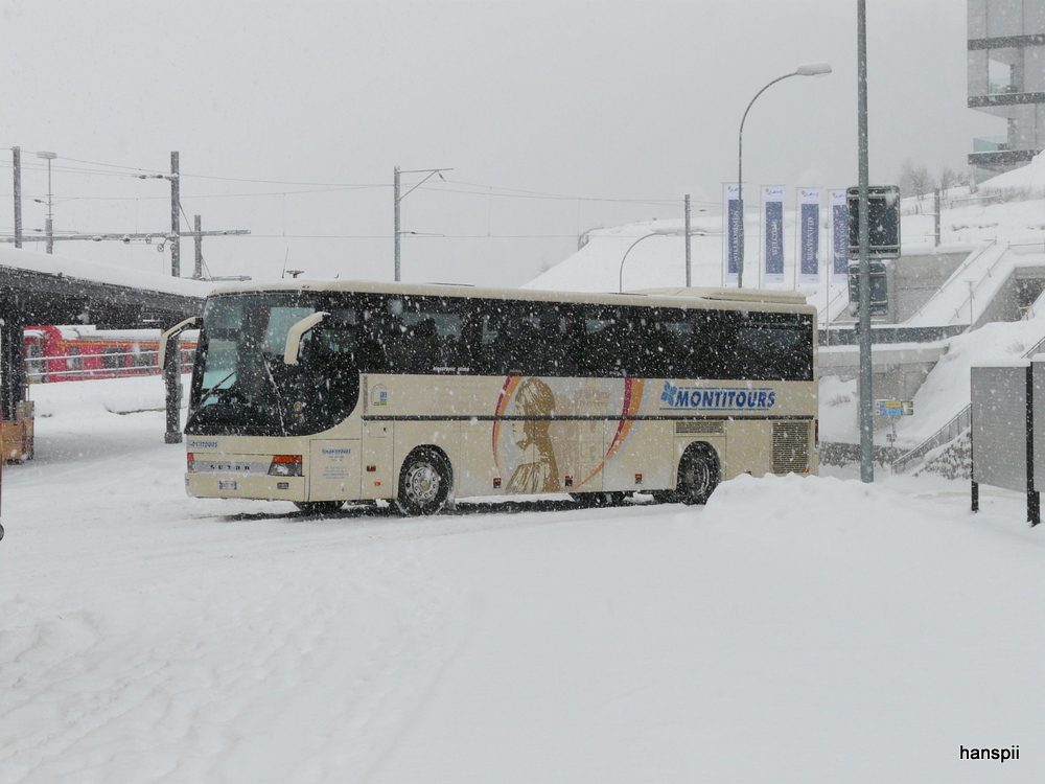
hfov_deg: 24.1
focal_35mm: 81
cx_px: 522
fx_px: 2445
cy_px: 392
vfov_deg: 18.2
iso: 100
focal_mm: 13.3
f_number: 5.6
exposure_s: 1/320
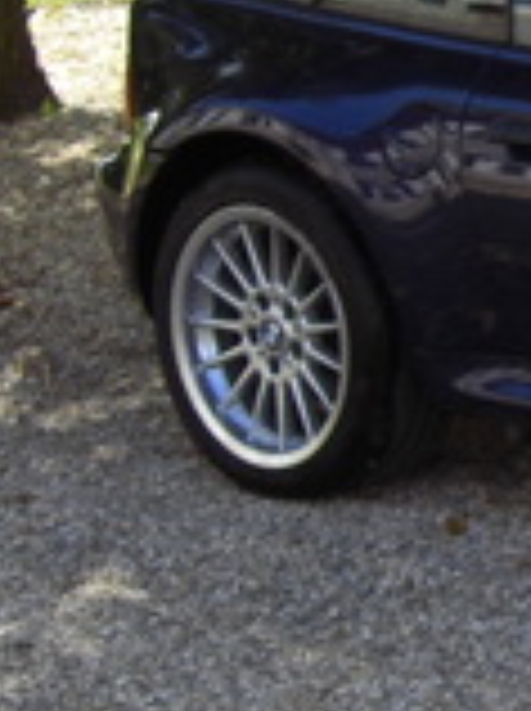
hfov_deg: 8.8
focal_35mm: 154
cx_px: 1215
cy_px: 162
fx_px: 3158
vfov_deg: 12.8
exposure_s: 1/320
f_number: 2.7
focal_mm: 6.2
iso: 64
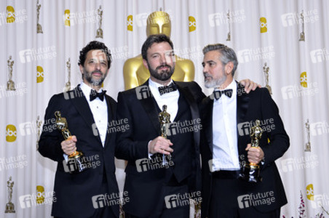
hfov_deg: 26.0
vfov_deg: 17.4
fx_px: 712
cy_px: 109
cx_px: 164
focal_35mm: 78
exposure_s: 1/250
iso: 500
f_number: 6.3
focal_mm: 52
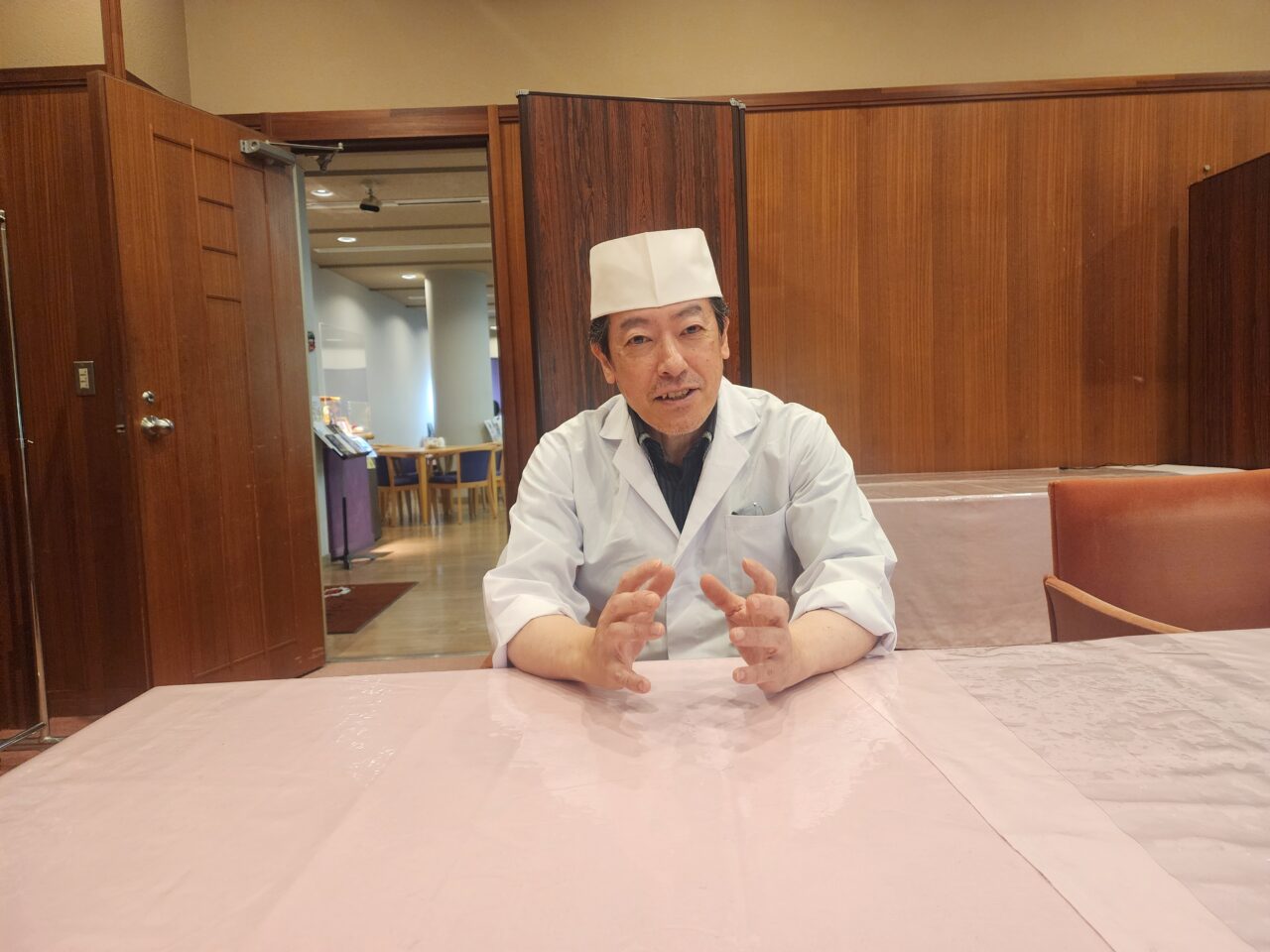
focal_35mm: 23
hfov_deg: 73.9
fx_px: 844
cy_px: 476
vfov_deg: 58.9
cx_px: 635
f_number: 1.8
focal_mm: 6.4
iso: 400
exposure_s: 1/120
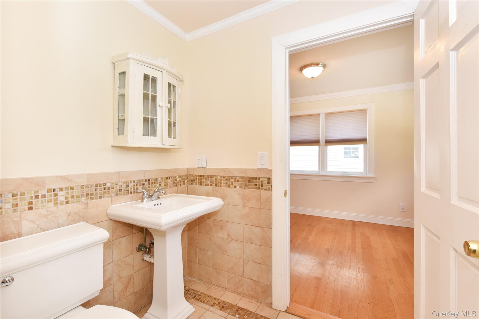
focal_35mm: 16
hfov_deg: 96.7
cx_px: 240
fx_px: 213
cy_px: 160
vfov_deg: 73.8
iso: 1600
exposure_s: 1/50
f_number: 11
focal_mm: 16
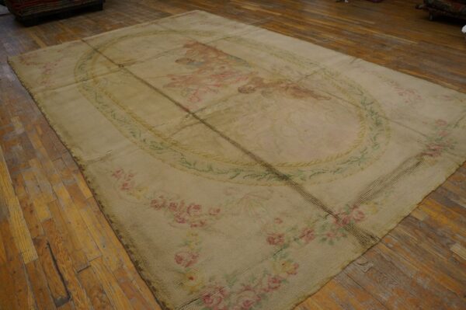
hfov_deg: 67.4
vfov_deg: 47.9
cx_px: 233
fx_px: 349
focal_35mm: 27
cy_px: 155
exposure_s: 1/160
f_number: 4
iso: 1250
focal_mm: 18
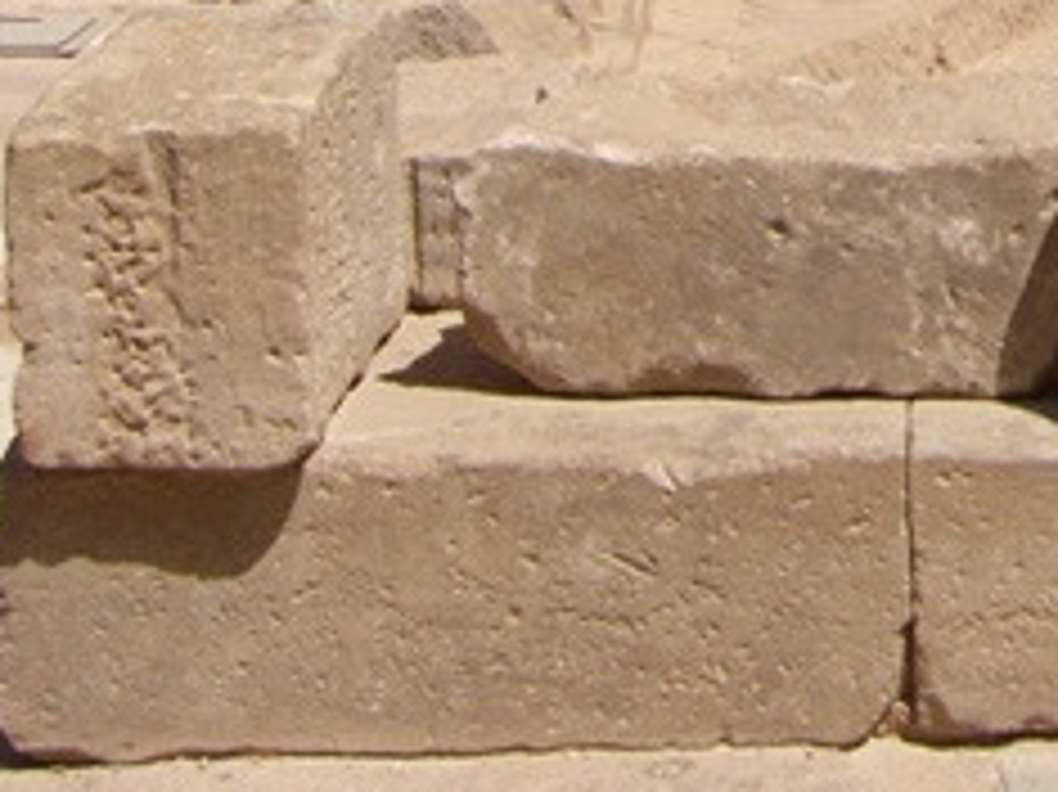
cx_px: 1454
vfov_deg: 11.9
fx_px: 3635
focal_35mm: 119
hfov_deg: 15.6
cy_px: -418
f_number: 8
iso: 50
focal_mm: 9
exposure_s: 1/320
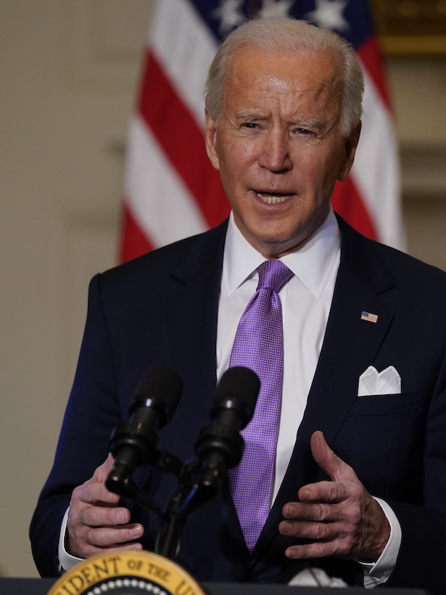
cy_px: 298
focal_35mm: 252
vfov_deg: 7.9
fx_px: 4333
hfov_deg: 5.9
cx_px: 312
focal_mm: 174
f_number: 2.8
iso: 2000
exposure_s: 1/500
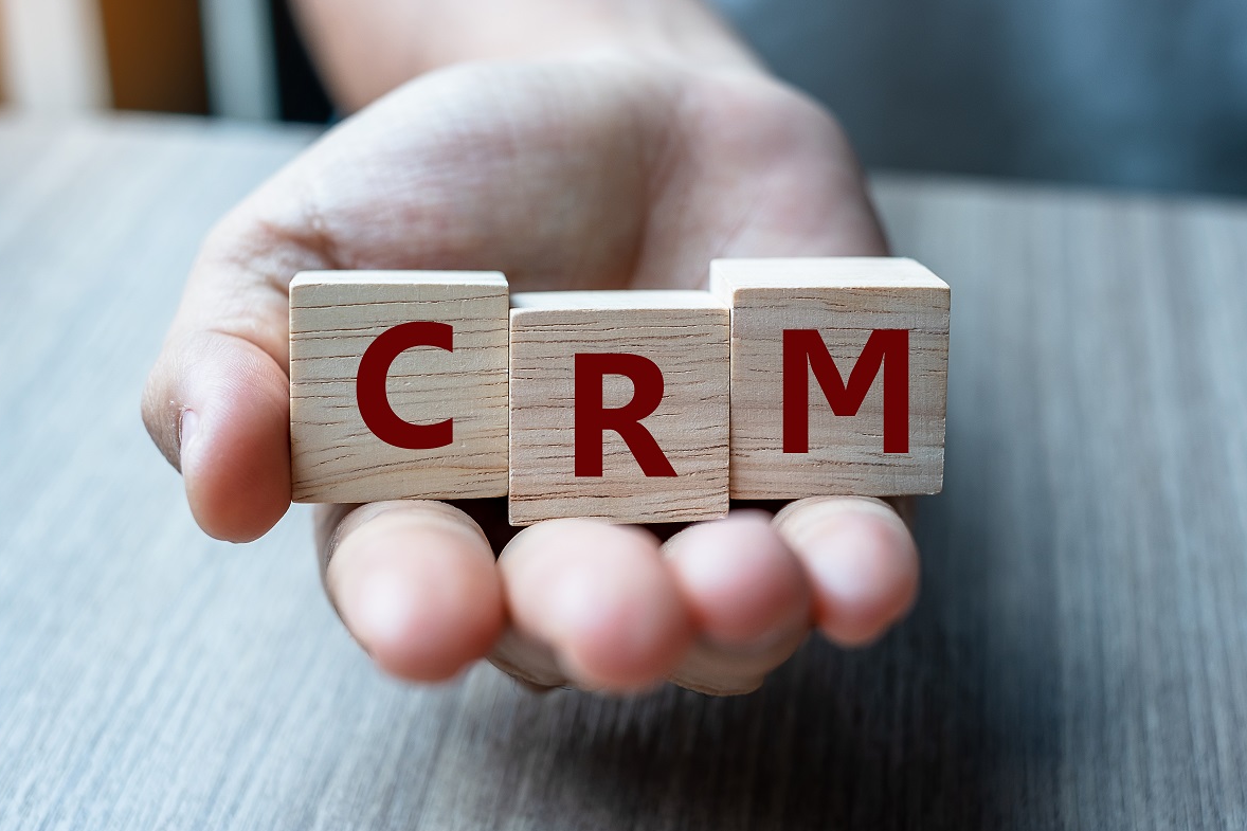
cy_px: 415
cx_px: 619
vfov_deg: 25.1
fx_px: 1870
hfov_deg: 36.9
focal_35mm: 54
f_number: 4
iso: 200
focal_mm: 35
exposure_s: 1/160
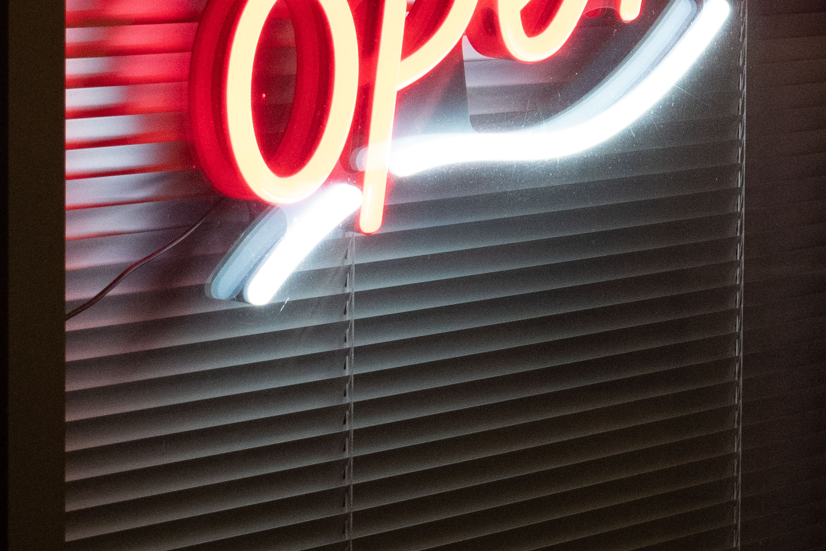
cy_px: 53
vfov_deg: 8.6
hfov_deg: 12.7
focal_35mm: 159
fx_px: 3648
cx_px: 836
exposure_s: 1/60
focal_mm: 42
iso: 3200
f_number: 6.3
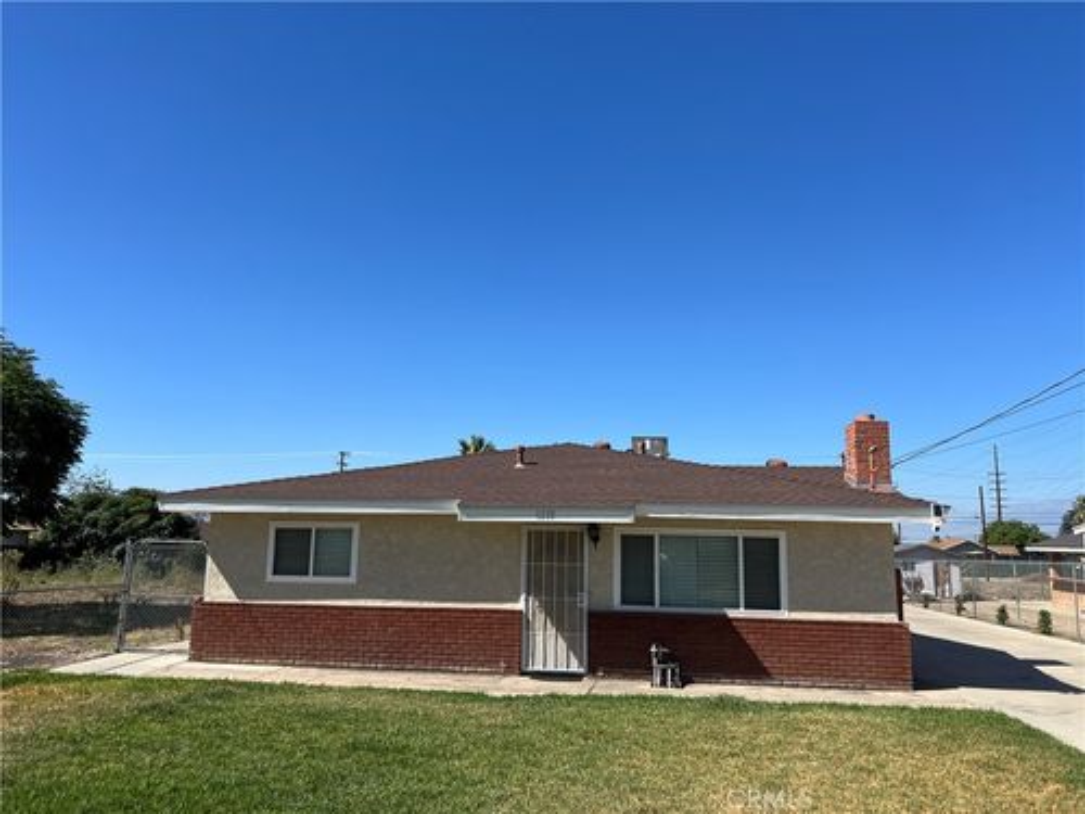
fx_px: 815
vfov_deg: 53.1
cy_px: 407
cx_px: 542
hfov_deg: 67.3
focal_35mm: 26
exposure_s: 1/4274
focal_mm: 5.7
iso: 50
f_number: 1.5
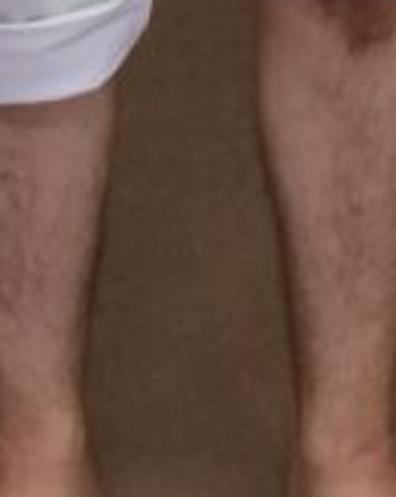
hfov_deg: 8.7
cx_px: 256
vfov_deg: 9.7
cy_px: -671
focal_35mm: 178
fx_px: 2613
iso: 40
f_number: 2.2
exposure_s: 1/33
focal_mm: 4.15
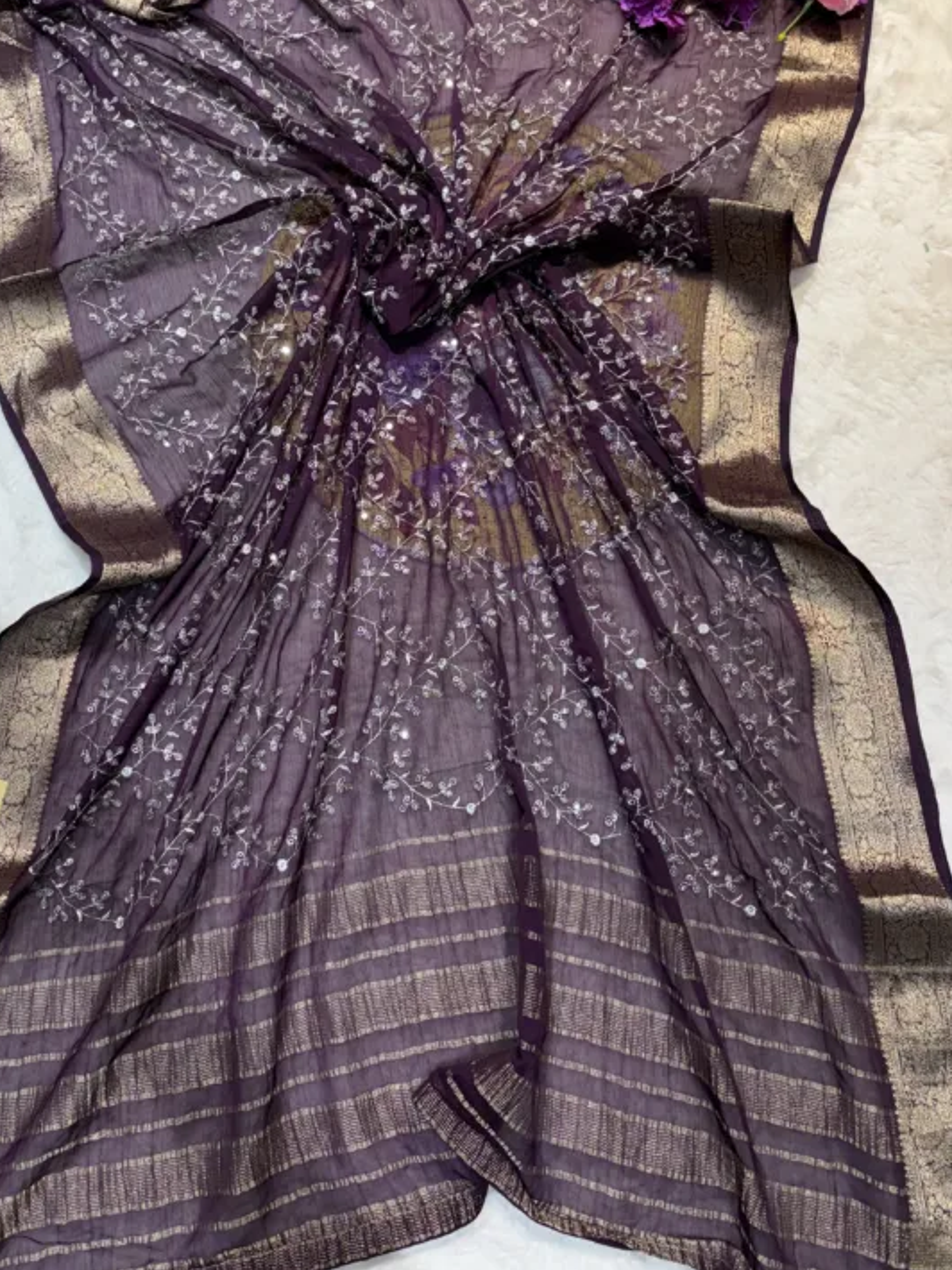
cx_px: 399
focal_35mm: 33
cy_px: 530
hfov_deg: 42.8
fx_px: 1211
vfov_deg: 55.1
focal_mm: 5.96
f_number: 1.6
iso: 64
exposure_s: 1/100
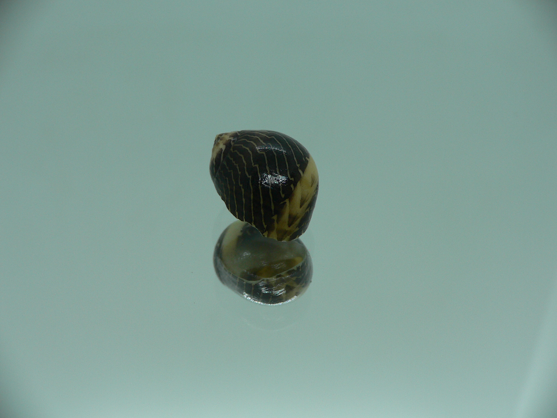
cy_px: 209
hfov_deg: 52.6
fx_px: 563
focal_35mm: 35
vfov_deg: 40.7
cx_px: 278
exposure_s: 1/80
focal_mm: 4.6
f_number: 2.8
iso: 80
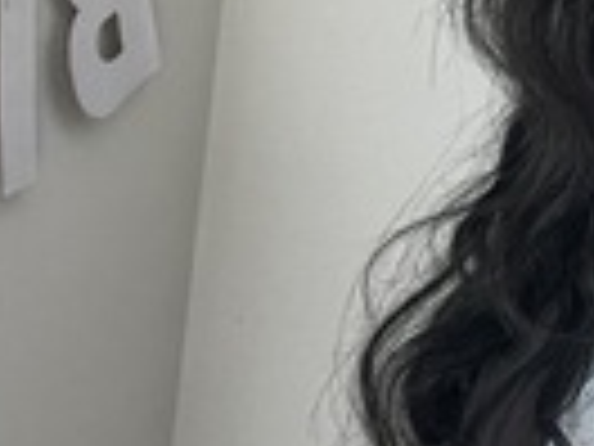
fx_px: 1493
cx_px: 770
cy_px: -110
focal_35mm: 87
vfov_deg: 16.2
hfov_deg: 20.6
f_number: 2.2
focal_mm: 2.71
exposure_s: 1/60
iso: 200
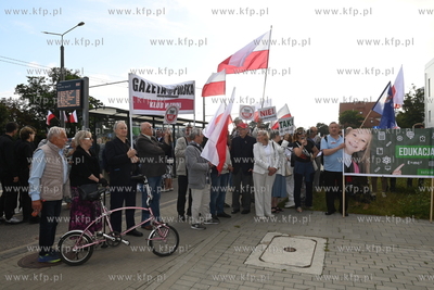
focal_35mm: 24
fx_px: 289
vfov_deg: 53.2
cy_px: 145
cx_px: 217
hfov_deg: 73.7
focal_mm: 24
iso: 200
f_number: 10
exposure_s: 1/200
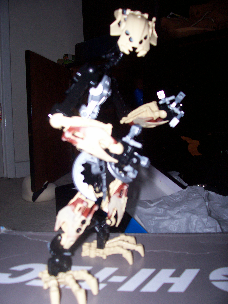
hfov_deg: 41.8
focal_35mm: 34
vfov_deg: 54.0
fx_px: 299
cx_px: 114
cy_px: 152
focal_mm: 5.6
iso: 140
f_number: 2.7
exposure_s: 1/112
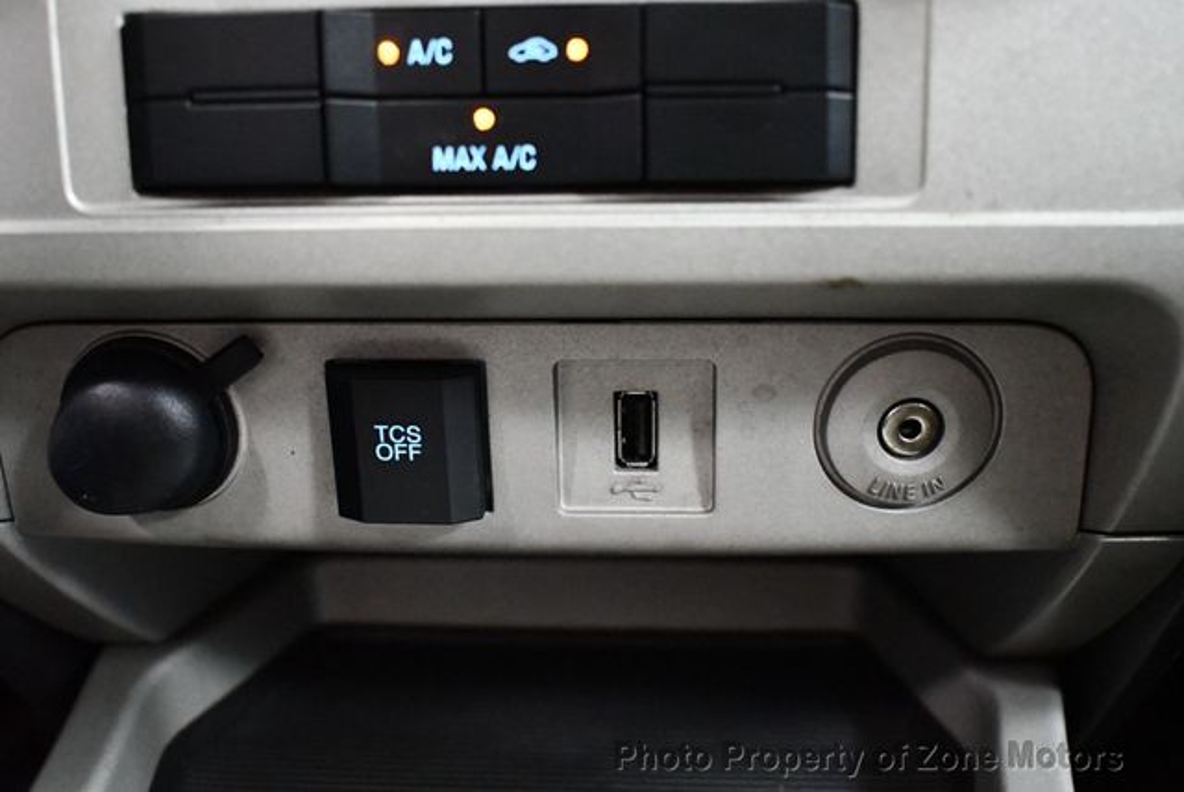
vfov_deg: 30.6
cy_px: 396
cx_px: 592
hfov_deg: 44.5
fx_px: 1448
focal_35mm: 44
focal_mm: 22
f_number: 3.8
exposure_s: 1/60
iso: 7200
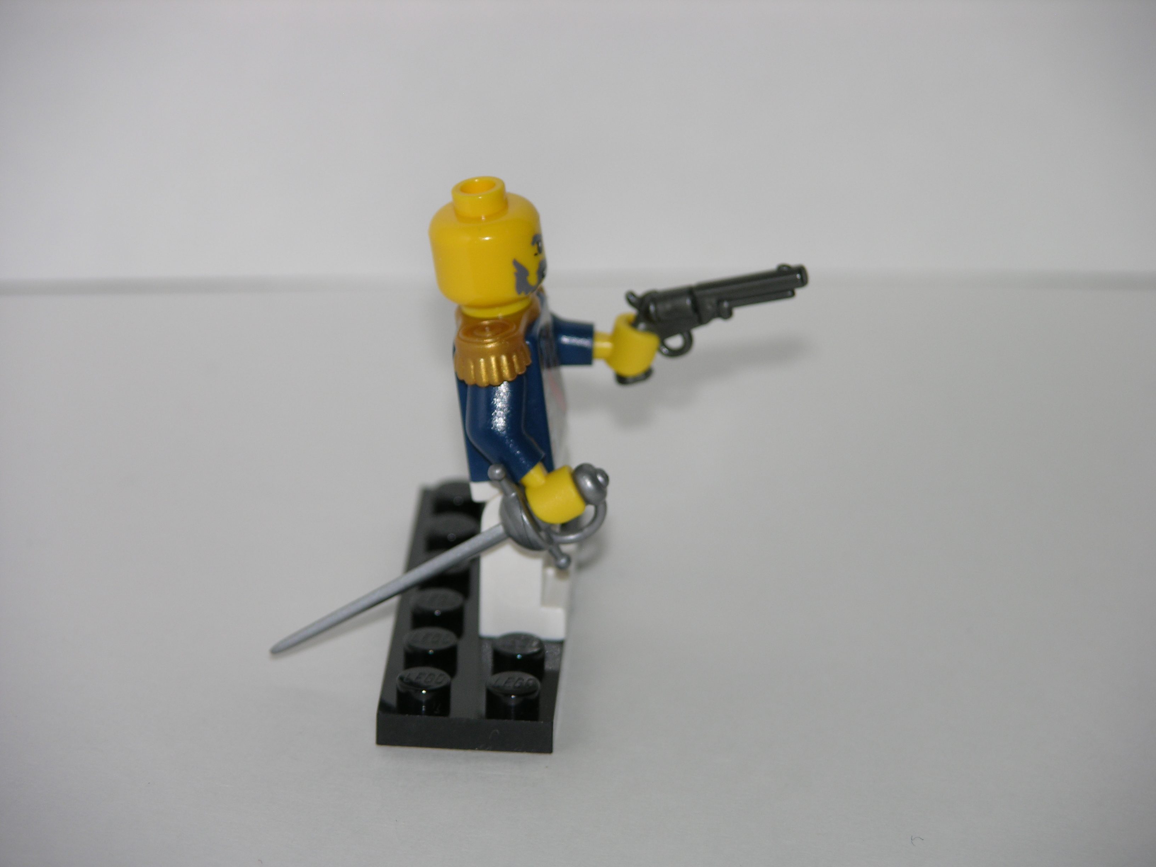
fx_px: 7347
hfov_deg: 9.0
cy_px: 434
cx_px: 578
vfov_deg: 6.8
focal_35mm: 220
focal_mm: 56.7
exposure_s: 1/253
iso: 50
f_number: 4.1
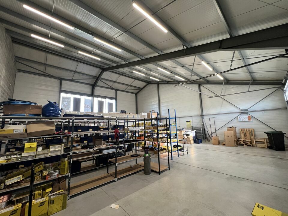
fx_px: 108
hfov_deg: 106.2
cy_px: 108
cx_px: 144
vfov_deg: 89.9
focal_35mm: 13
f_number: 1.8
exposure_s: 1/100
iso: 125
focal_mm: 1.57
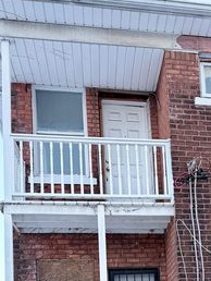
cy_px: 288
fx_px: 503
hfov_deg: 22.4
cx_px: 228
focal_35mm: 62
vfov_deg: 29.0
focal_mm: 6.76
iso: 80
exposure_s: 1/290
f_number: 1.78
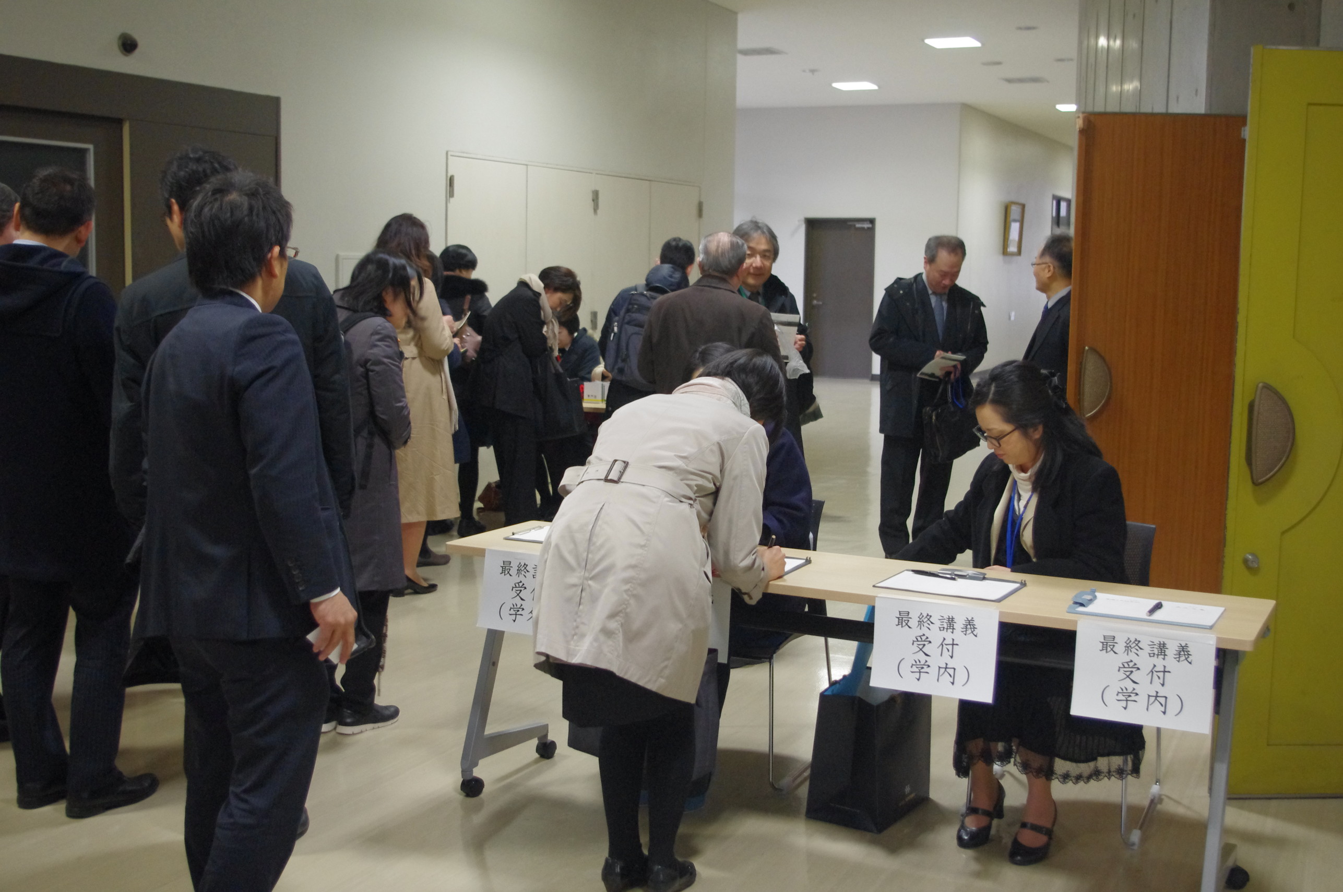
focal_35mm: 42
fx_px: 1565
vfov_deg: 31.8
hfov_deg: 46.4
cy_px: 446
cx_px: 672
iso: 2000
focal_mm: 28.13
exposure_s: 1/50
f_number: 4
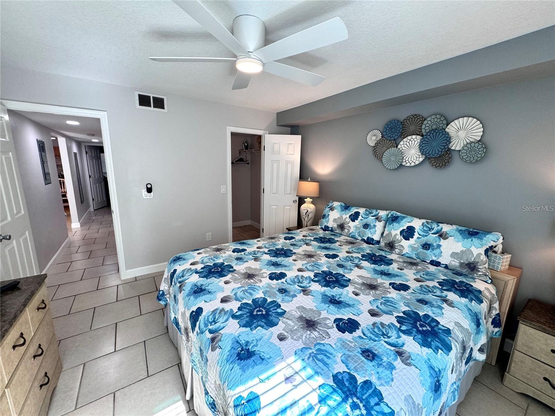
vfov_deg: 85.7
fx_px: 224
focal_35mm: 14
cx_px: 278
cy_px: 208
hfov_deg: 102.1
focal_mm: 2.22
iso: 125
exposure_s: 1/120
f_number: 2.2
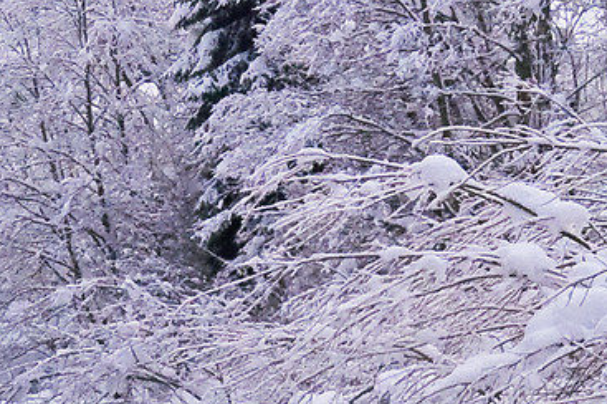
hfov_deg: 9.0
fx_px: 3858
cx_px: 233
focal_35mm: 229
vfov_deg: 6.0
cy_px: 435
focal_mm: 35
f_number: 18
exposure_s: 1/400
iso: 640
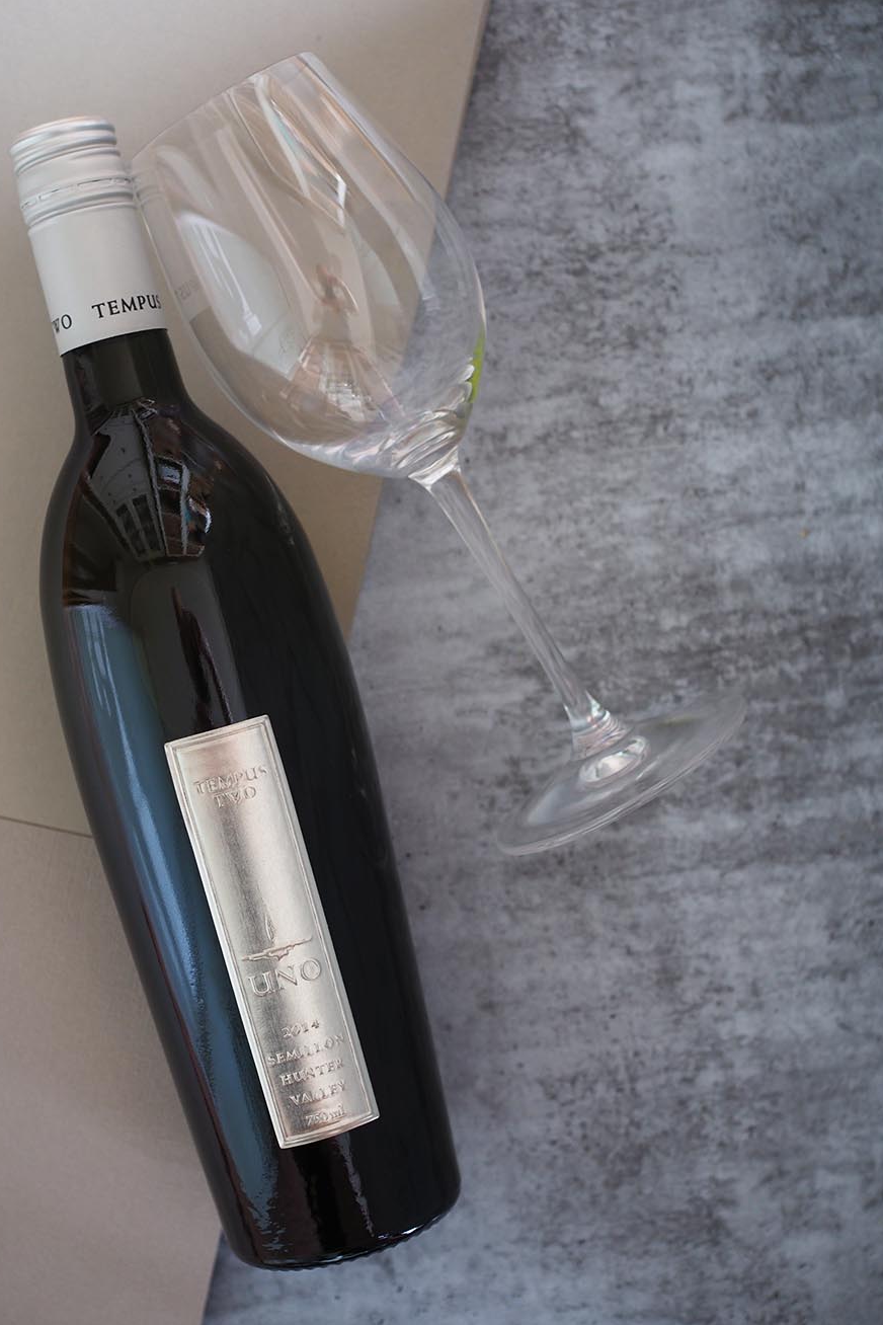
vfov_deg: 37.5
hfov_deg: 25.5
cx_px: 396
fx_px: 1950
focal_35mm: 53
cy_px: 657
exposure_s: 1/20
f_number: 2.5
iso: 250
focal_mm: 25
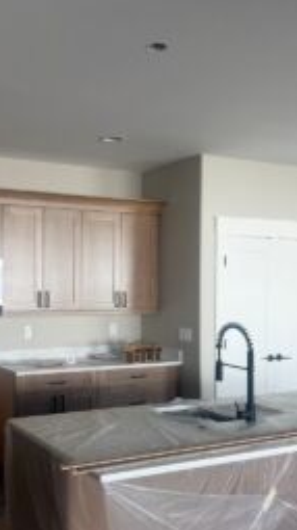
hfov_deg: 28.4
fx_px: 575
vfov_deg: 49.4
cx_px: 62
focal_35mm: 41
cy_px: 291
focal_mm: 6.76
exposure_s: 1/212
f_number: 1.78
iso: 64
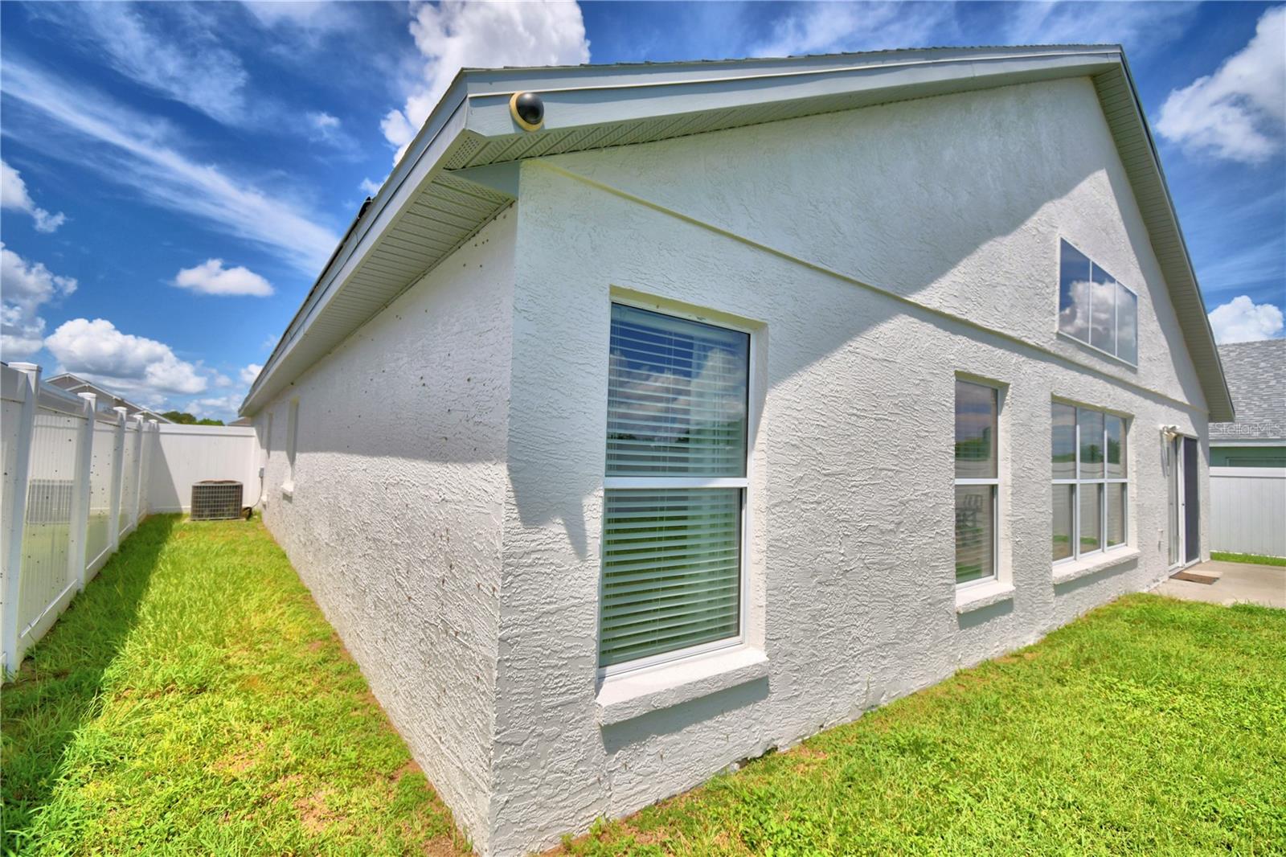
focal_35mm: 15
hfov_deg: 100.4
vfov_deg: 77.3
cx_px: 643
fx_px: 536
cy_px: 428
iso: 100
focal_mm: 10
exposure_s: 1/1600
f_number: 4.5
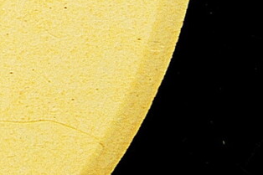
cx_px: -328
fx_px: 2440
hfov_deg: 6.0
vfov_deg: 4.1
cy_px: -111
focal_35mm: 334
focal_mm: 35
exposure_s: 1/60
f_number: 4
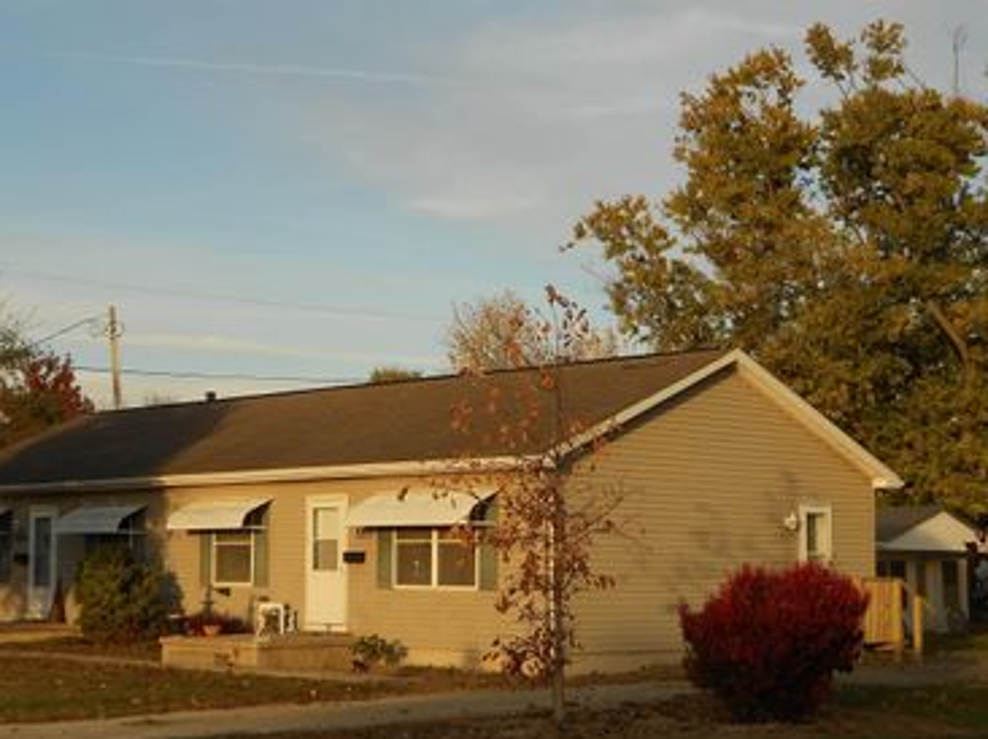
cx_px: 327
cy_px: 376
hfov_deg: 28.8
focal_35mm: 67
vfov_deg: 21.9
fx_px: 1911
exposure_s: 1/320
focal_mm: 8.8
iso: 80
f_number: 4.5
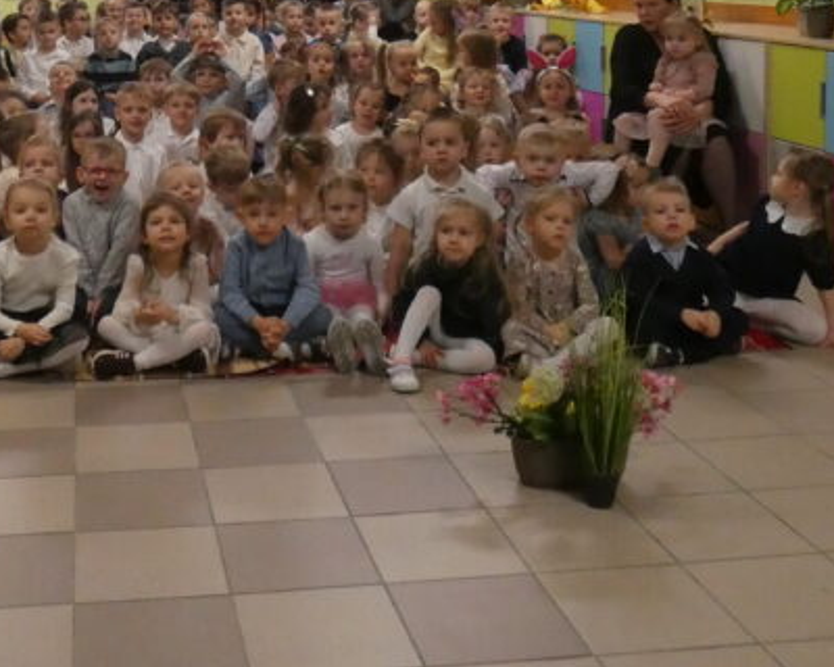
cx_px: 208
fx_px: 1234
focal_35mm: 50
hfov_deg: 36.5
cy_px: 52
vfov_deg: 28.9
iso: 640
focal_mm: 3.6
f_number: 2.8
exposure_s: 1/60
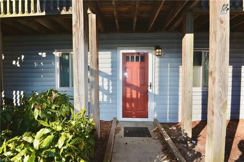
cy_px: 81
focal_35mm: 16
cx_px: 122
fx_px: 108
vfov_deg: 73.7
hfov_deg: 96.8
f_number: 6.3
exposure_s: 1/160
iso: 100
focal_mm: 16
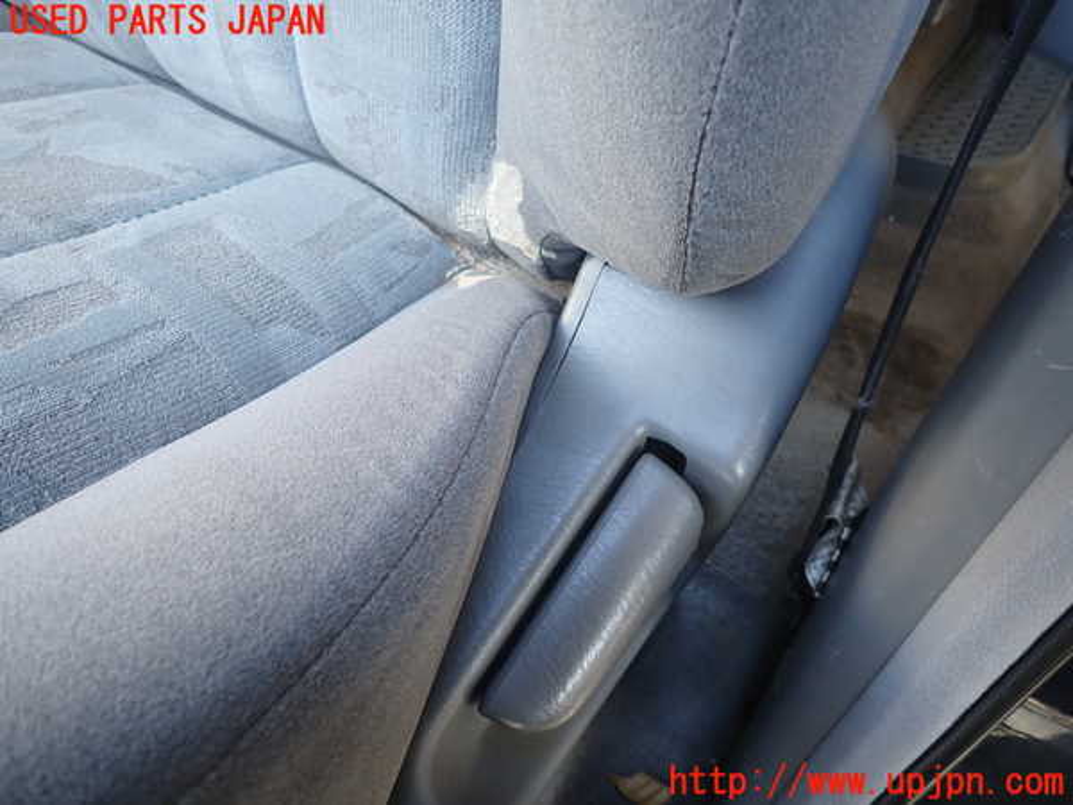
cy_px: 402
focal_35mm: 25
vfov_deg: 54.9
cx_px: 536
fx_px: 775
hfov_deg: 69.4
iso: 160
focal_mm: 4.5
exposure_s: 1/60
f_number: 2
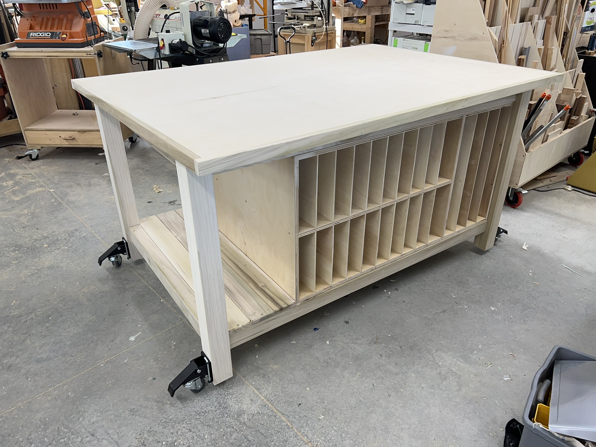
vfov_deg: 53.1
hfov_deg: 67.3
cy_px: 224
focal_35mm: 26
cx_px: 298
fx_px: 448
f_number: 1.5
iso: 50
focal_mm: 5.7
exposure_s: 1/120
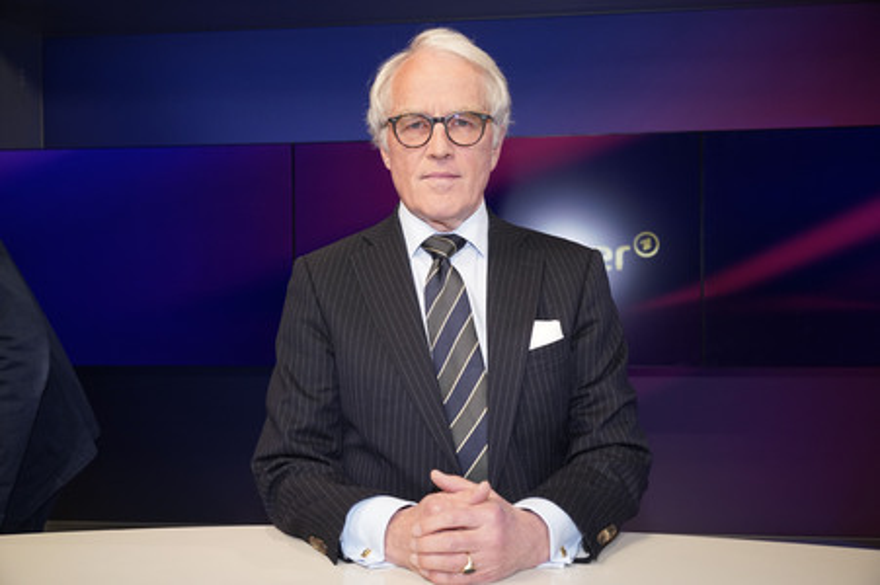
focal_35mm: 40
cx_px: 440
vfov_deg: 33.4
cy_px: 292
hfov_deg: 48.5
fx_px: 977
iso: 2000
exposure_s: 1/160
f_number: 5
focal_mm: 40
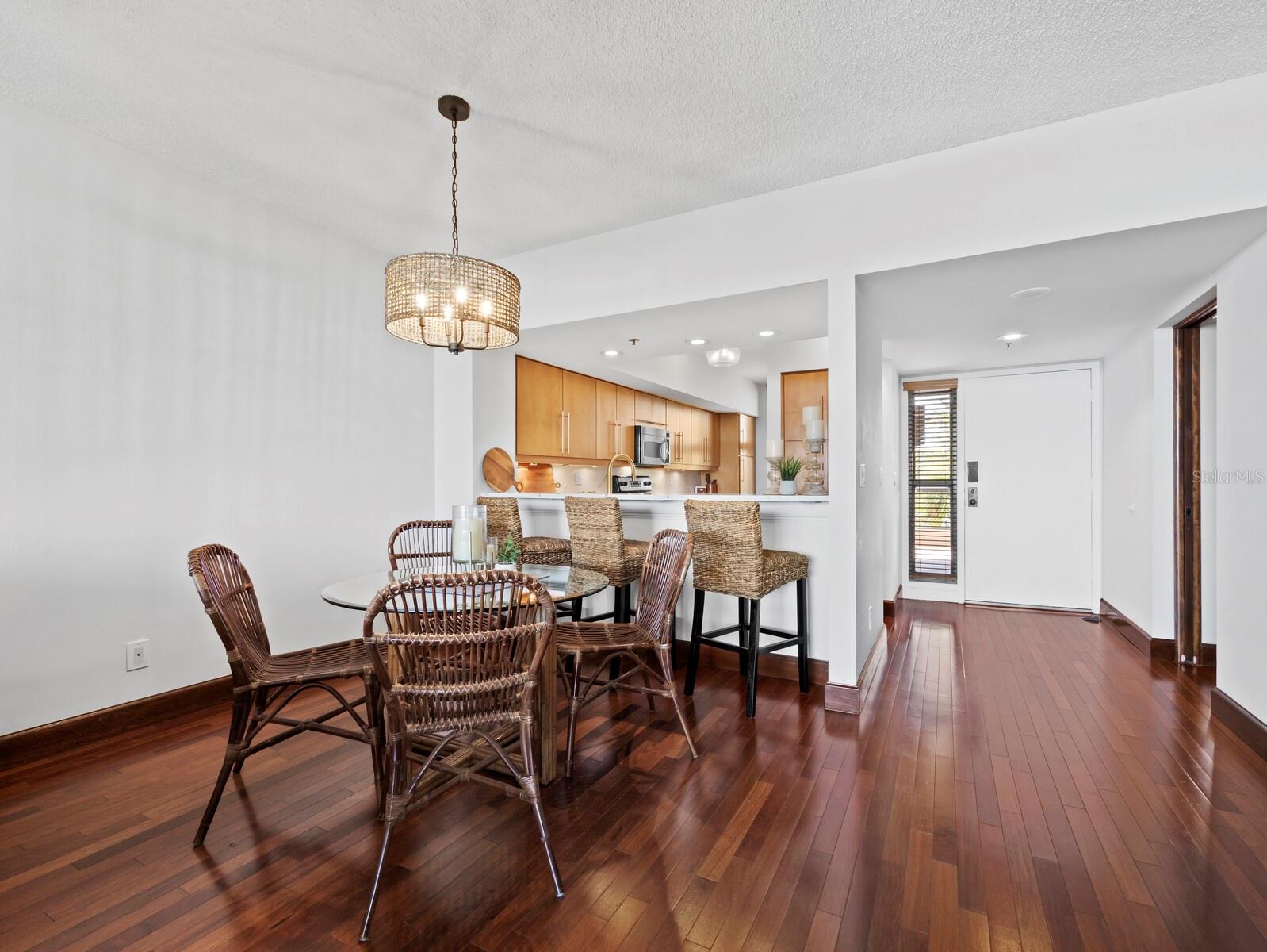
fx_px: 586
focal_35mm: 16
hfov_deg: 94.5
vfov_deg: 78.2
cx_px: 634
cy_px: 476
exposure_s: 1
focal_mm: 8
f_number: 11
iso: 400
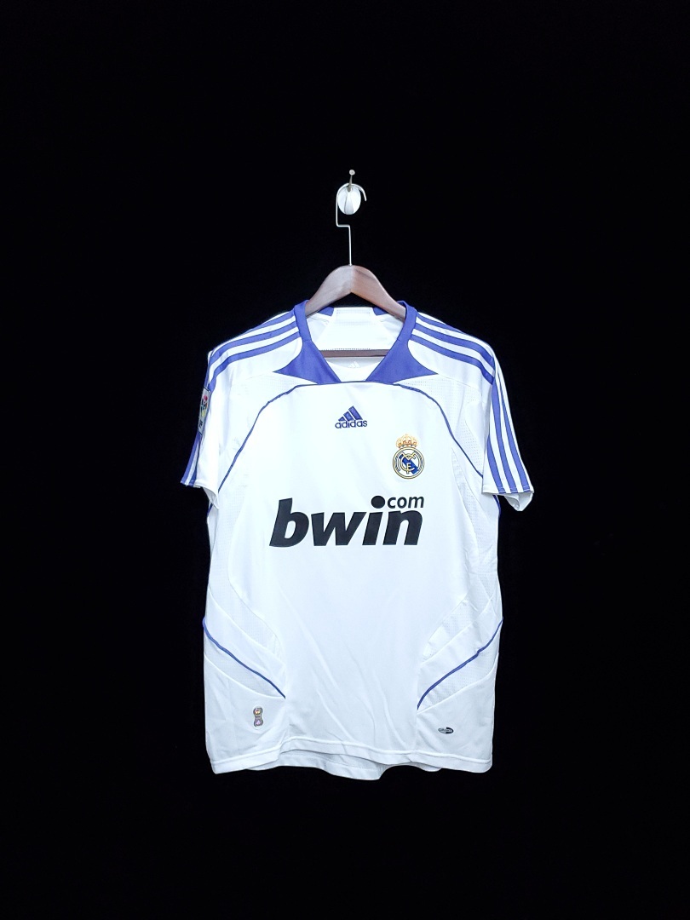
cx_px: 345
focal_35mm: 26
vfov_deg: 67.3
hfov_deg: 53.1
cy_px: 460
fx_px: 691
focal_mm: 4.3
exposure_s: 1/60
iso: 500
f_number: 1.5
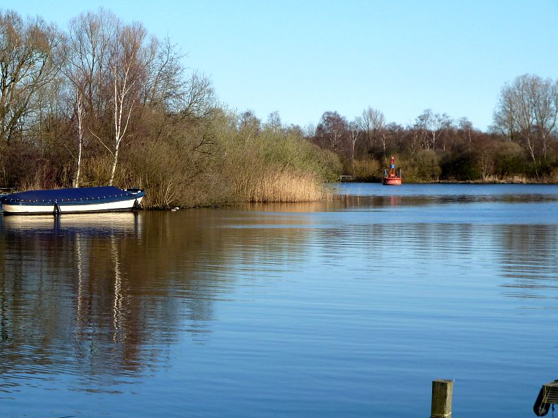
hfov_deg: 20.0
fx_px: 1579
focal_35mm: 98
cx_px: 264
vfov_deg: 15.1
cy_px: 224
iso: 80
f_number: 4.2
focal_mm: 12.8
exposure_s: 1/400
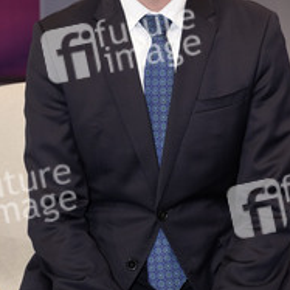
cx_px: 166
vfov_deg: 21.6
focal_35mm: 80
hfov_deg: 21.6
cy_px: 124
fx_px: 758
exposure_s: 1/125
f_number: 5.6
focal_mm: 44
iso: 2000
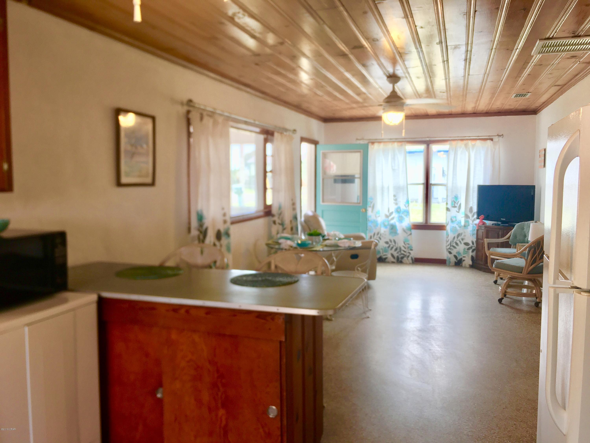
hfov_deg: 61.7
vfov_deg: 48.2
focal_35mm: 29
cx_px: 295
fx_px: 494
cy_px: 222
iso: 25
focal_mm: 4.15
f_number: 2.2
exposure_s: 1/30
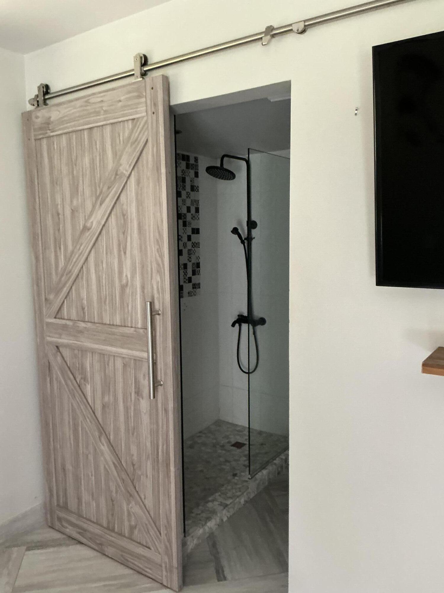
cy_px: 296
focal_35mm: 28
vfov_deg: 63.4
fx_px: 479
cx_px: 222
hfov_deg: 49.7
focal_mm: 3
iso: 250
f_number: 1.8
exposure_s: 1/60
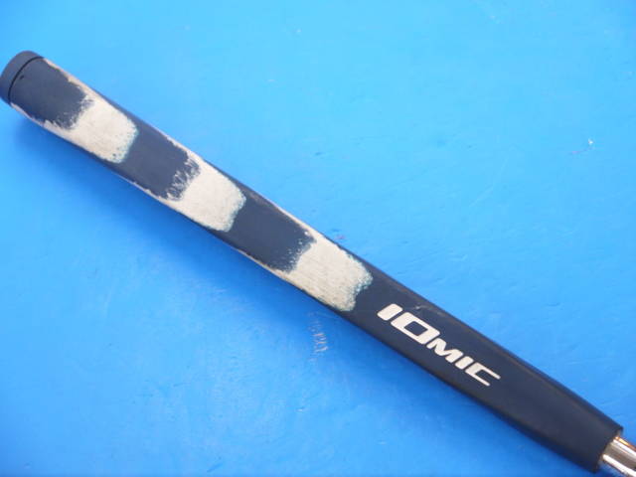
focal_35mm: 84
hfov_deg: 23.3
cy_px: 238
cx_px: 318
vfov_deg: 17.6
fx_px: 1543
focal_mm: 42
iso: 640
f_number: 5.6
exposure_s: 1/80
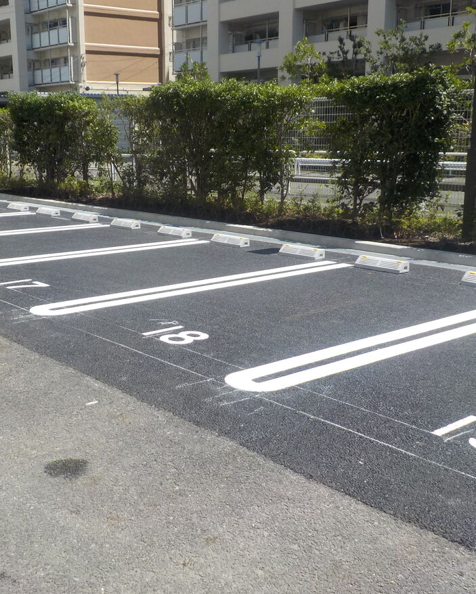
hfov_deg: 36.9
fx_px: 704
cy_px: 299
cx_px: 157
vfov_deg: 45.8
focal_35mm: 40
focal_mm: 4.1
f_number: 3.3
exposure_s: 1/1000
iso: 125
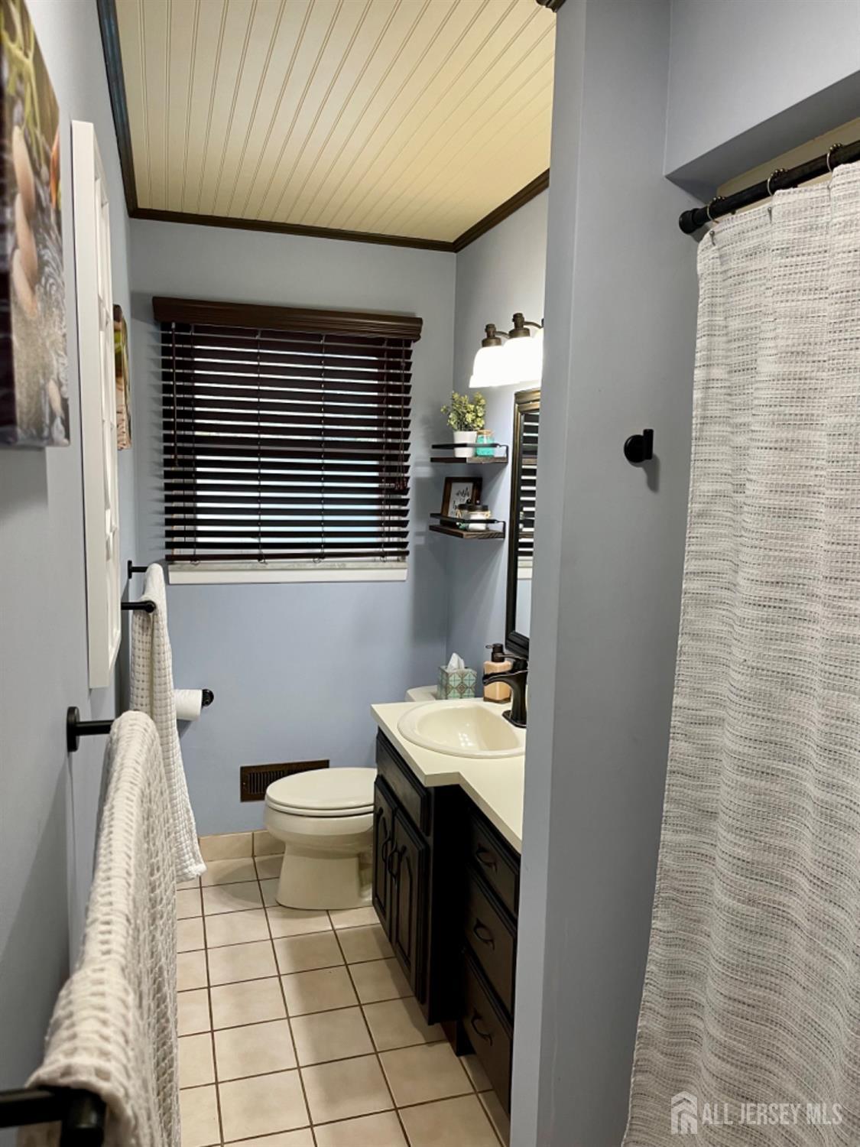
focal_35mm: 25
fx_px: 828
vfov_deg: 69.4
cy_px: 574
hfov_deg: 54.9
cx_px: 430
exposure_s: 1/60
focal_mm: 5.1
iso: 100
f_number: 1.6
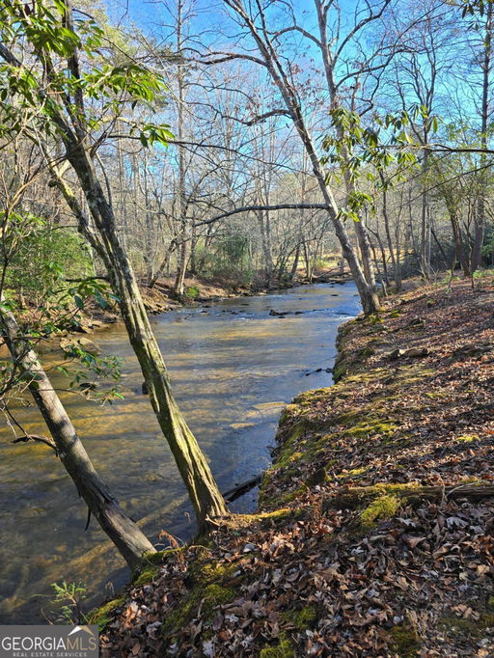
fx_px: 437
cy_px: 329
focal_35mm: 23
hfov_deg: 58.9
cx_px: 247
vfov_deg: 73.9
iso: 16
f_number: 1.7
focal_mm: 6.3
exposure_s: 1/180
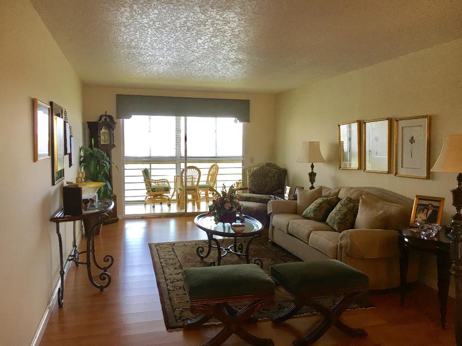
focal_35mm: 29
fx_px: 387
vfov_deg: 48.2
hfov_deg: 61.7
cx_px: 231
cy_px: 173
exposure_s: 1/30
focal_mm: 4.15
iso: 32
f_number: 2.2
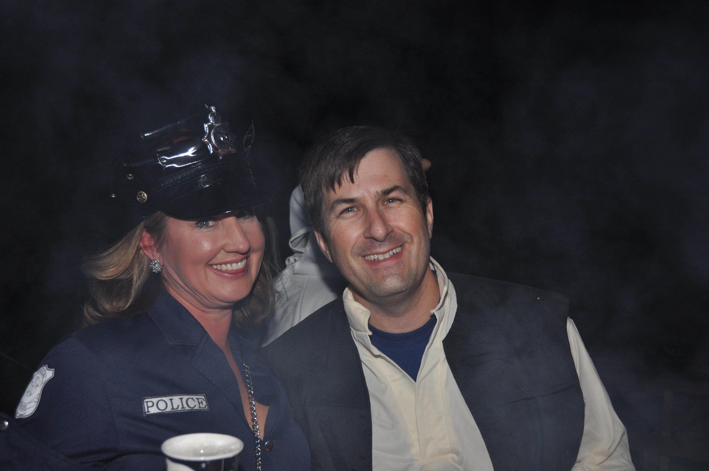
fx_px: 767
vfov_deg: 34.1
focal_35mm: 39
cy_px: 236
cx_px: 354
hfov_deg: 49.6
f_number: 4
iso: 720
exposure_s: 1/60
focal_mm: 26
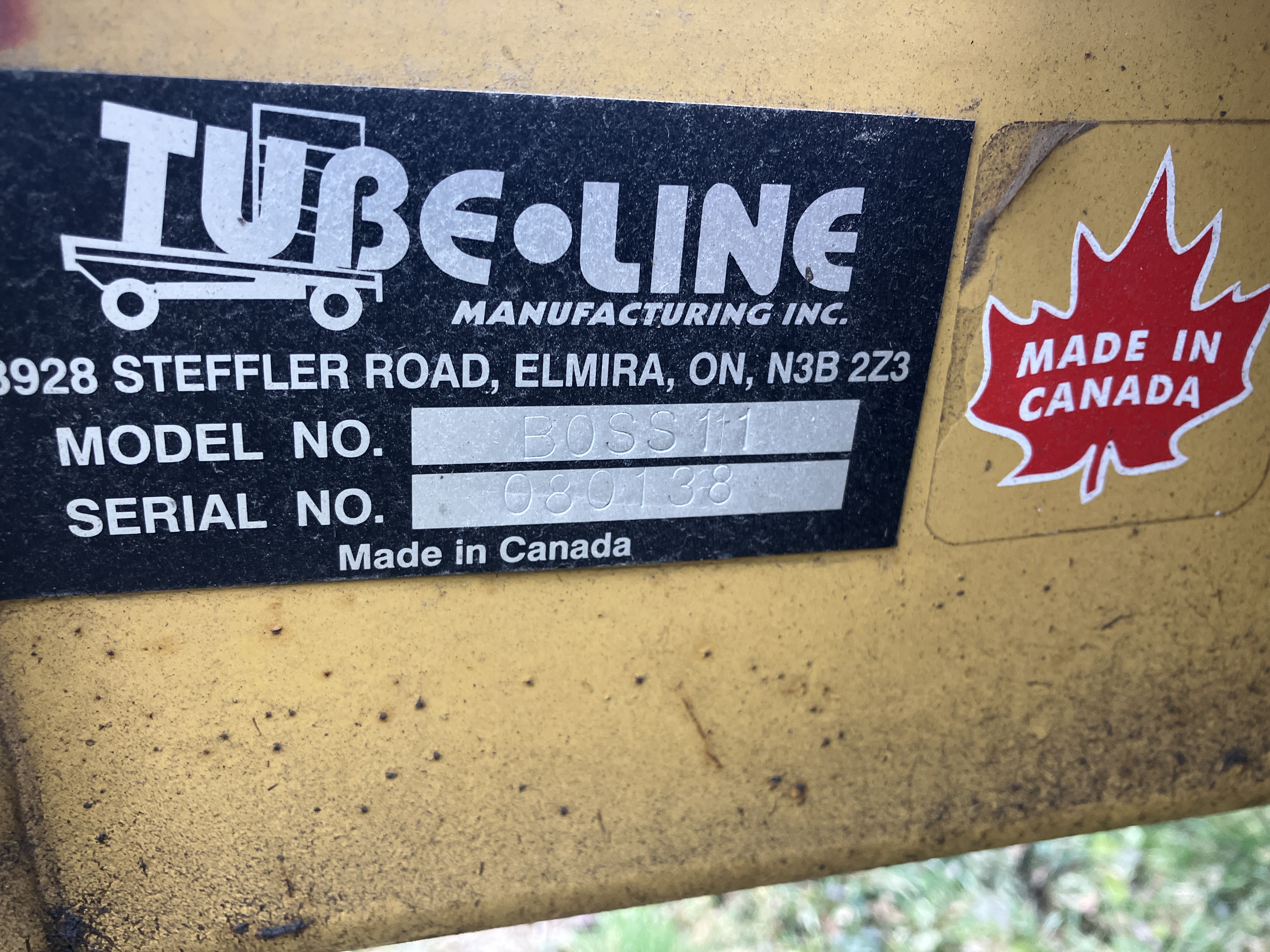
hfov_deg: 63.4
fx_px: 1027
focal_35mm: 28
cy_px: 476
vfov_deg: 49.7
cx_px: 635
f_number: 1.8
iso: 80
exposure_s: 1/107
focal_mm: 3.99
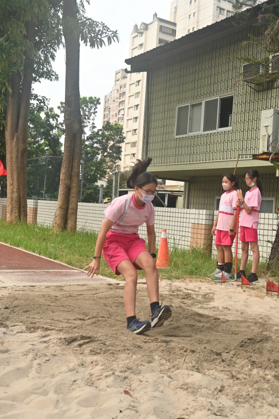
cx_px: 140
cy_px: 210
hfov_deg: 32.4
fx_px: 480
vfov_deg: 47.2
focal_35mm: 41
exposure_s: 1/2500
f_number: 5
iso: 1100
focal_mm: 27.5
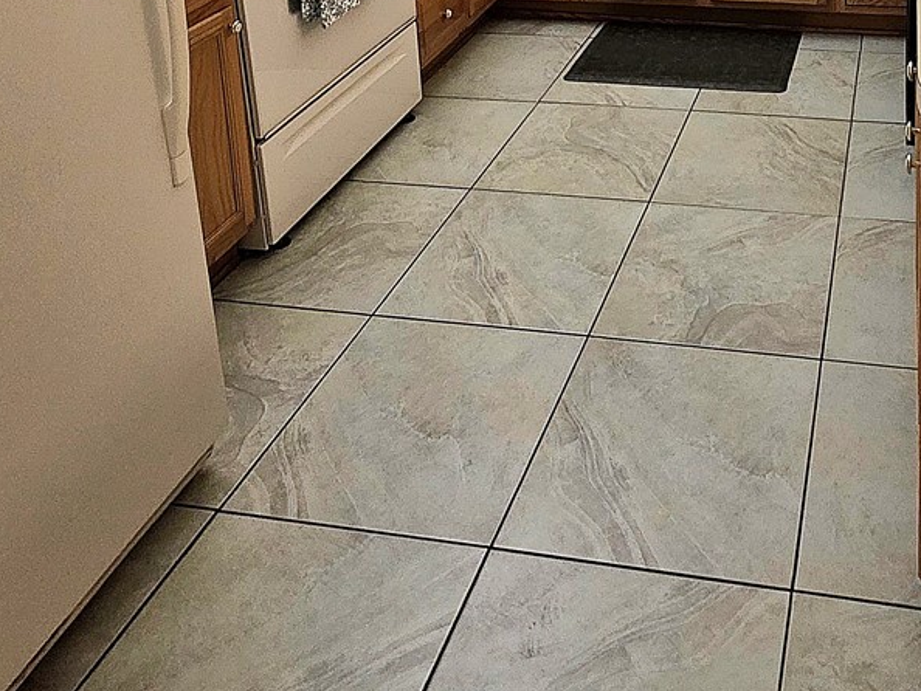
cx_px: 735
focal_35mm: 35
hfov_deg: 49.6
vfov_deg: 32.0
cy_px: -184
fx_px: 932
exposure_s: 1/120
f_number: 1.9
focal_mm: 2.2
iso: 250
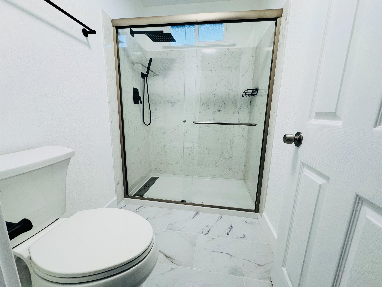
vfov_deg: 85.7
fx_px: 154
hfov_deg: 102.1
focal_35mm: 14
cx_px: 191
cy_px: 144
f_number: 2.2
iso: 125
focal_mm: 2.22
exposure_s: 1/120
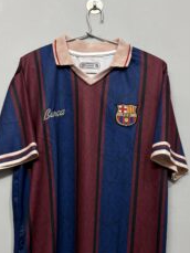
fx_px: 388
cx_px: 91
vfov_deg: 35.7
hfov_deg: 27.5
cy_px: 172
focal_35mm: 53
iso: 160
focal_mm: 5.96
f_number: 1.6
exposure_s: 1/50
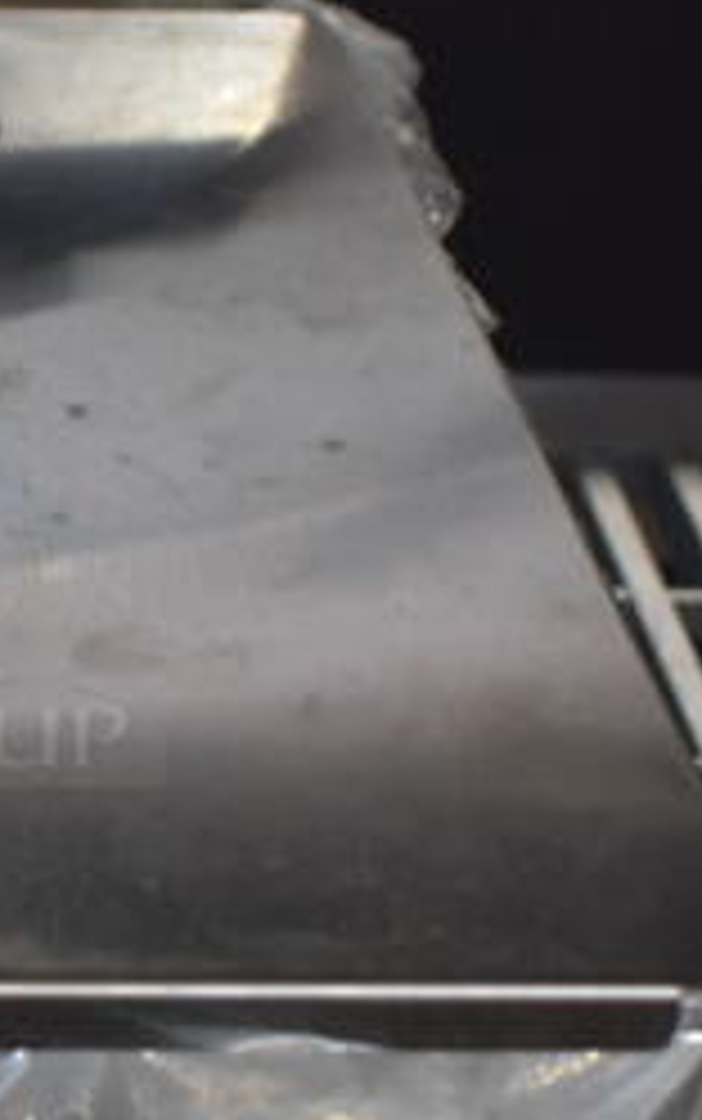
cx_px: -333
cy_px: 551
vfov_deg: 18.6
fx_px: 3422
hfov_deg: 11.3
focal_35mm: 112
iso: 1100
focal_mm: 20
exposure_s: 1/60
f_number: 4
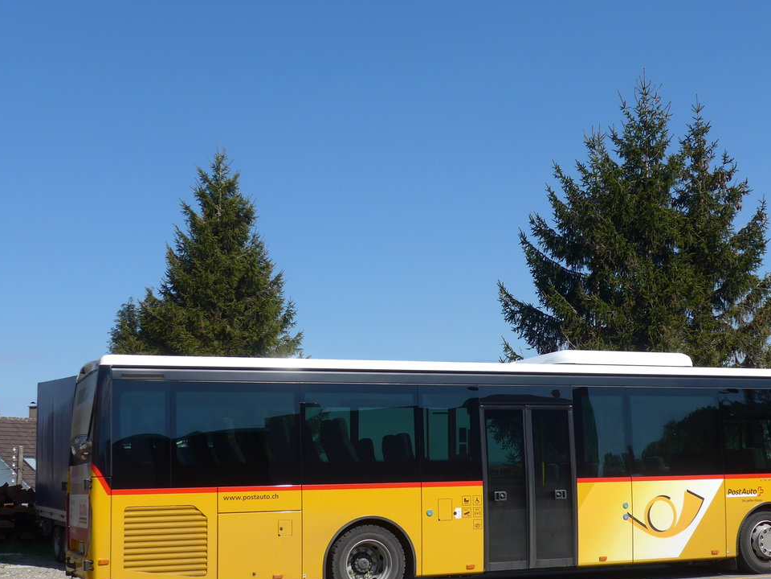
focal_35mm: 55
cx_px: 472
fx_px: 1225
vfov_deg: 26.5
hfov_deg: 34.8
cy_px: 347
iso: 80
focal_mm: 9
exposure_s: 1/1600
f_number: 3.2
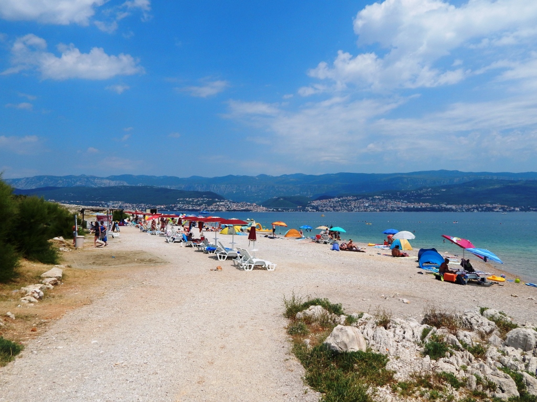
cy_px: 201
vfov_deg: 54.9
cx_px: 268
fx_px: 388
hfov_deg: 69.4
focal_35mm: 25
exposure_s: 1/1000
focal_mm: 4.5
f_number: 6.1
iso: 125
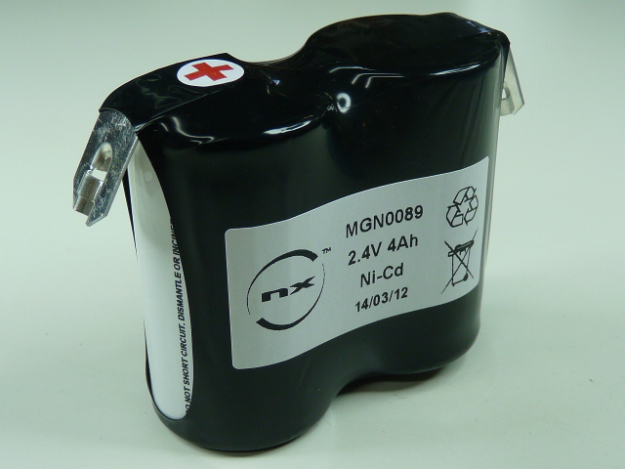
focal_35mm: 52
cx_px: 312
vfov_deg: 28.0
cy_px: 234
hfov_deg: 36.8
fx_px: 939
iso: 100
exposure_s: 1/80
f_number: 3
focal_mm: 5.3
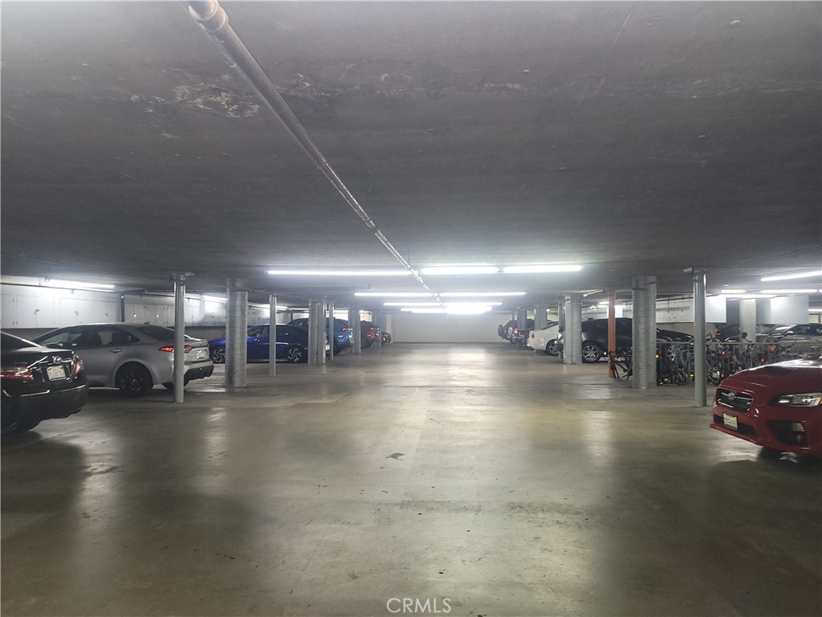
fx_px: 617
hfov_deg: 67.3
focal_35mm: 26
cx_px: 411
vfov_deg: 53.1
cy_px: 308
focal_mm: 5.4
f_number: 1.8
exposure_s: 1/20
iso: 125
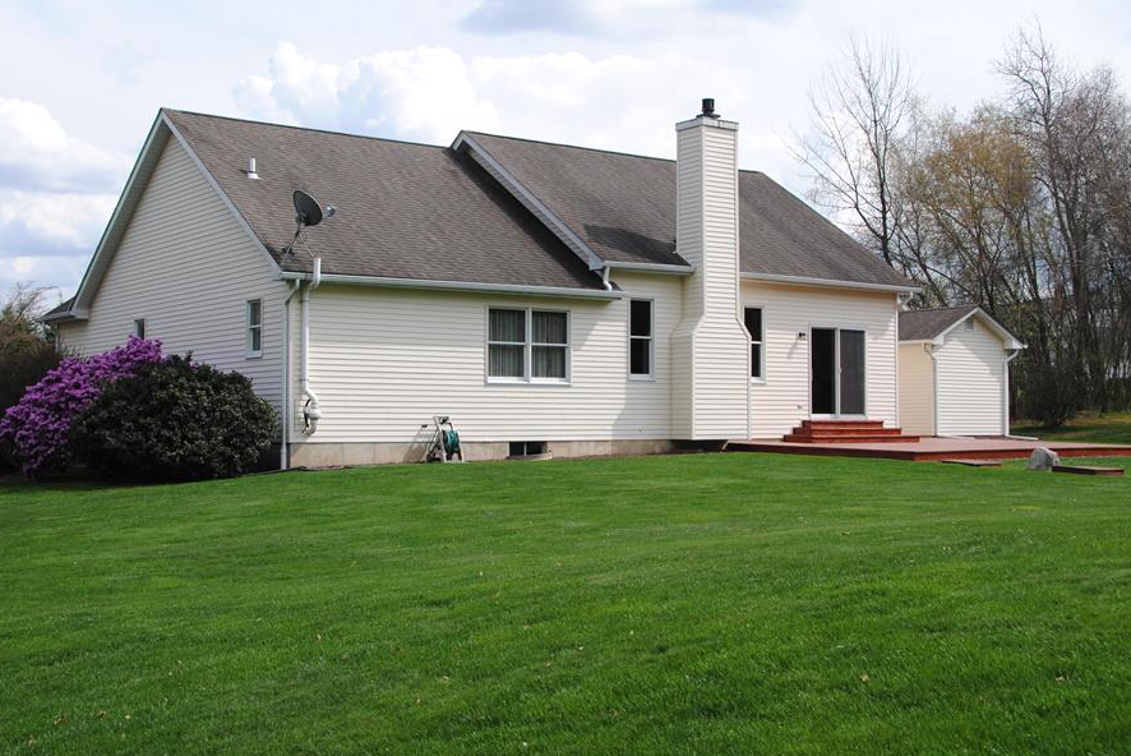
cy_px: 335
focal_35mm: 44
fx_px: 1383
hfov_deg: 44.5
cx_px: 581
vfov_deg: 30.5
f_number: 8
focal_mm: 24
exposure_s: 1/250
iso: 100
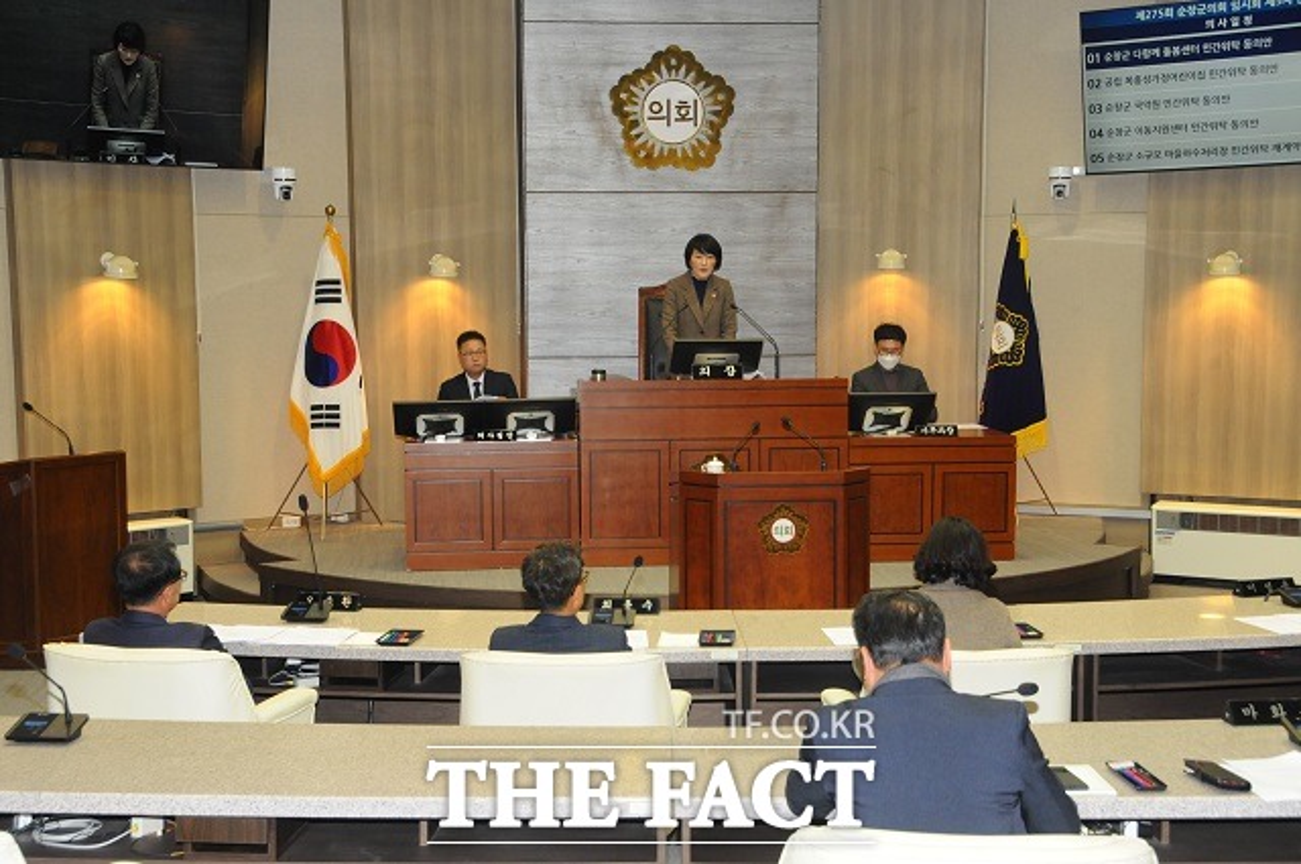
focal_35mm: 52
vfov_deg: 25.7
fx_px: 1895
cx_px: 650
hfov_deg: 37.9
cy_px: 432
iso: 1000
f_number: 6.3
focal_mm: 35
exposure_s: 1/60
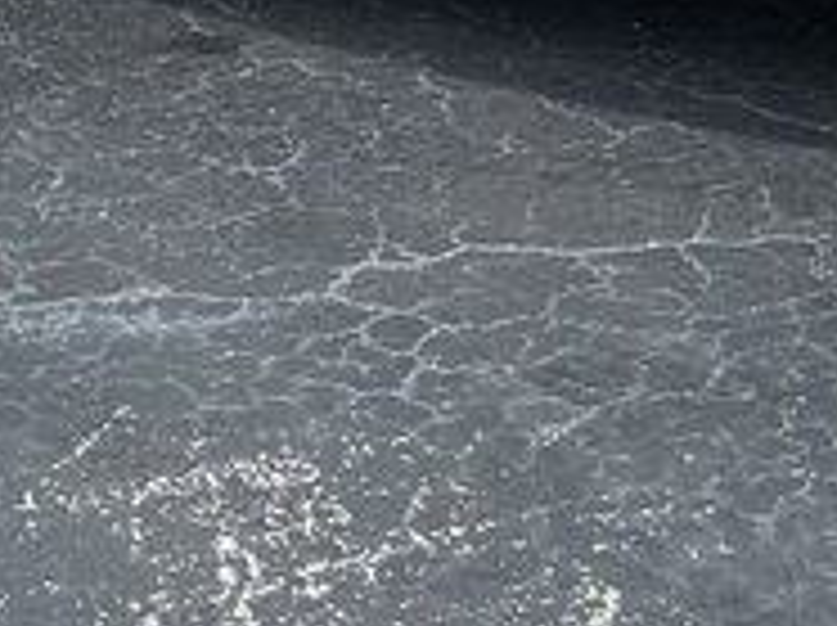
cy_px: -1031
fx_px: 3381
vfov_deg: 9.1
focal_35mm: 140
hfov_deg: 14.1
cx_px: 436
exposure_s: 1/2410
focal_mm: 5.1
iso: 50
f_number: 1.6
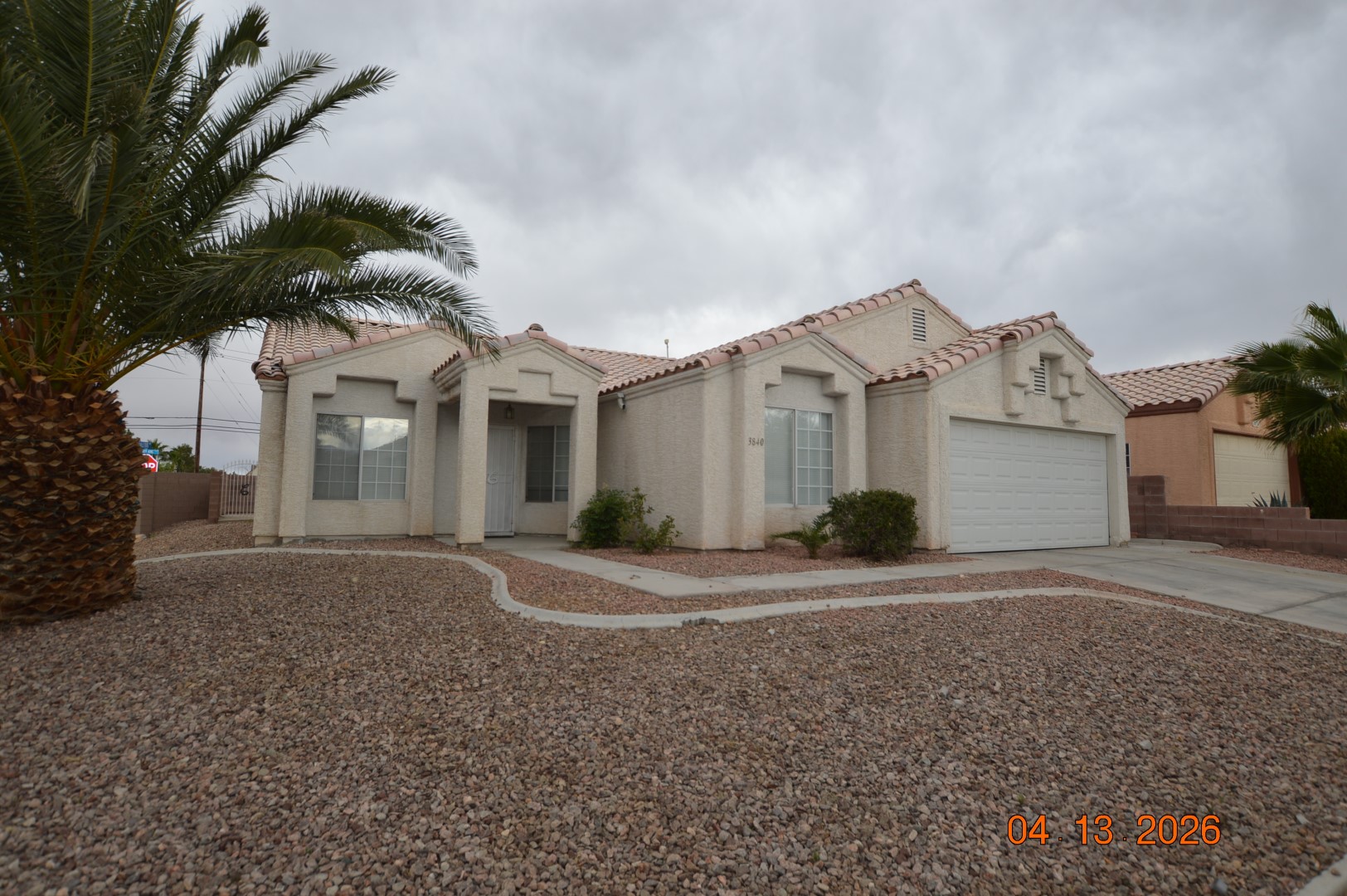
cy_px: 448
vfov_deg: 69.6
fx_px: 645
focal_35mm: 17
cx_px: 674
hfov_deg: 92.5
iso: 100
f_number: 6.3
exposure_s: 1/160
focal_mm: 11.5
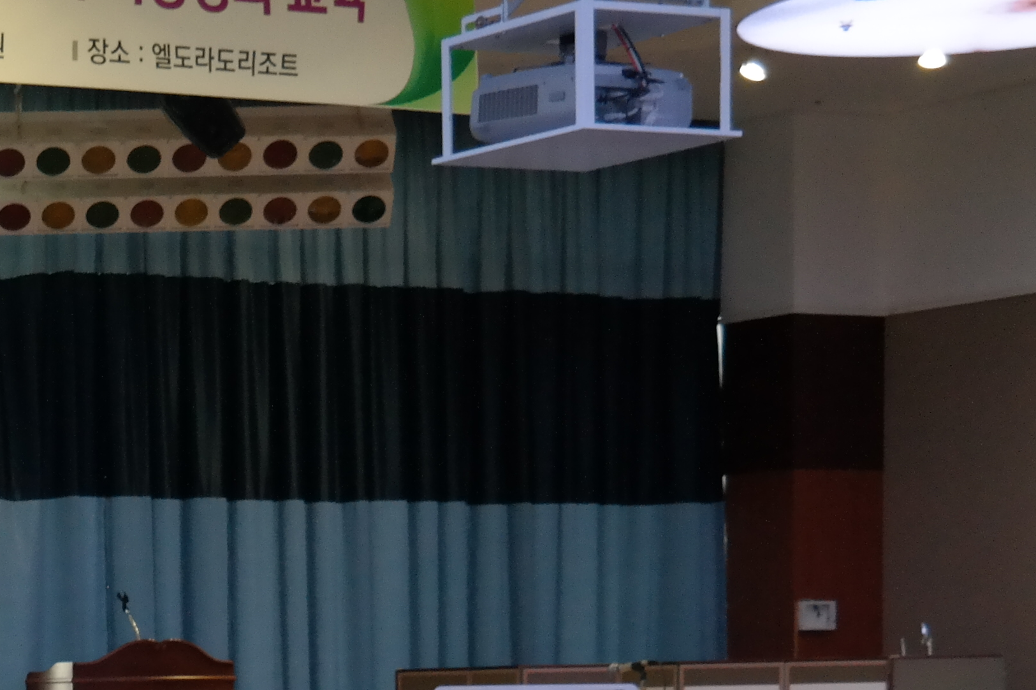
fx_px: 3683
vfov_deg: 10.4
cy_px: 1017
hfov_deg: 15.2
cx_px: -346
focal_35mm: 128
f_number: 4
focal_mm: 25
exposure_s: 1/50
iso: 800
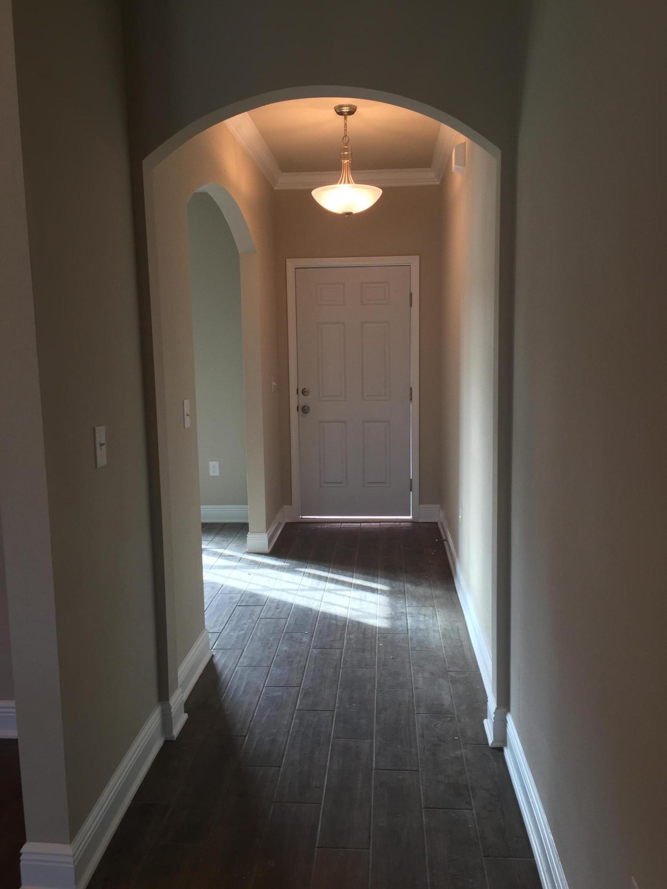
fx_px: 745
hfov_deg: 48.2
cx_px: 334
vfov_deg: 61.7
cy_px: 444
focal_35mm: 29
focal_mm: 4.15
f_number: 2.2
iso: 40
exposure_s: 1/30
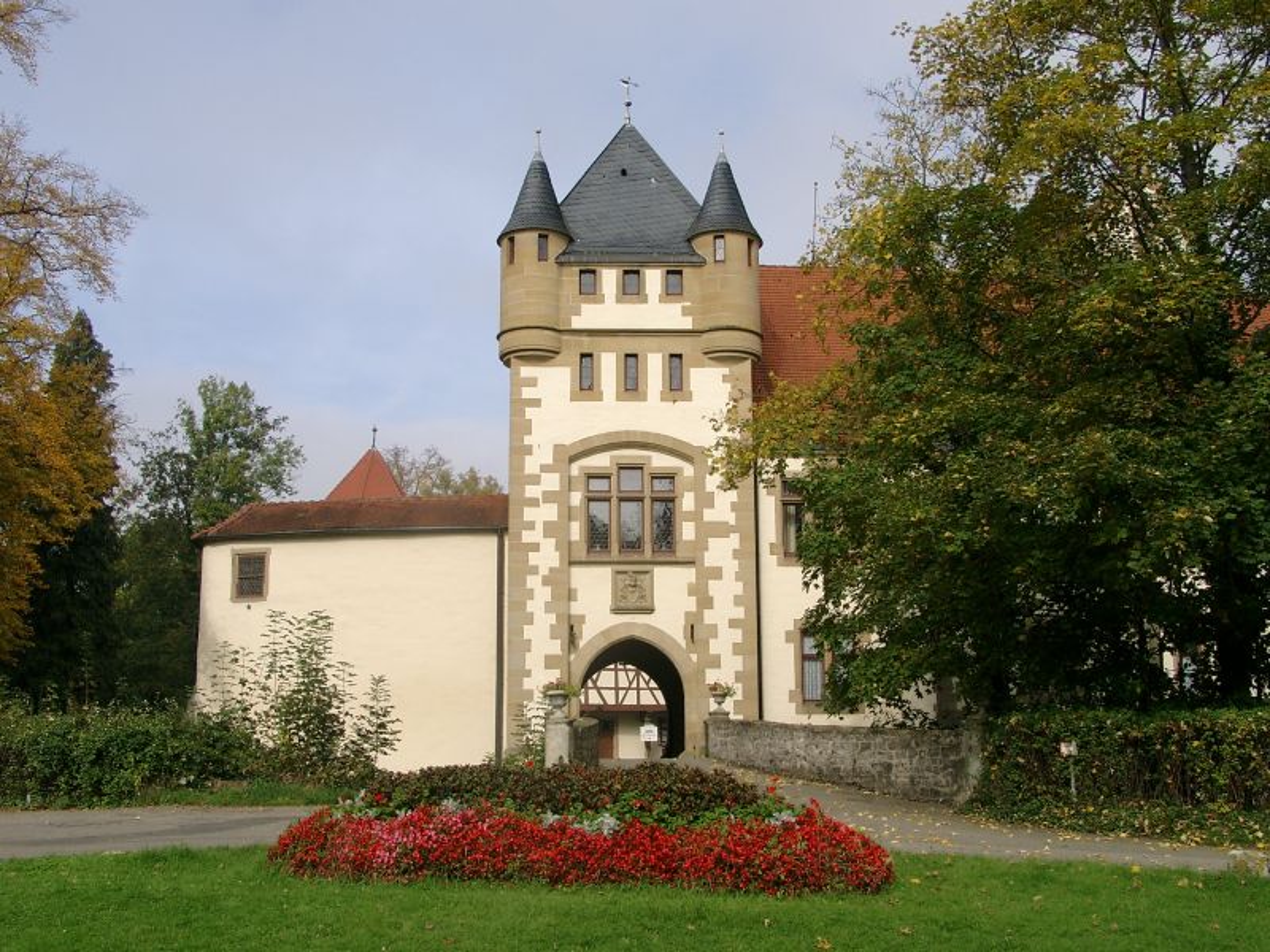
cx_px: 635
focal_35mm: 38
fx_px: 1394
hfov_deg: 49.0
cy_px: 476
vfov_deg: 37.7
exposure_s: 1/811
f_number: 4
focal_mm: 8.02
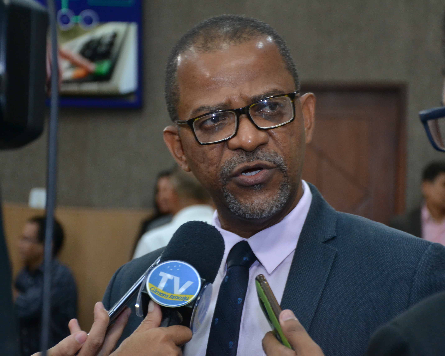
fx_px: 1475
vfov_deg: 13.8
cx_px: 236
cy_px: 178
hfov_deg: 17.2
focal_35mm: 112
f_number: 5.6
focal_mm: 66
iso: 1600
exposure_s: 1/100
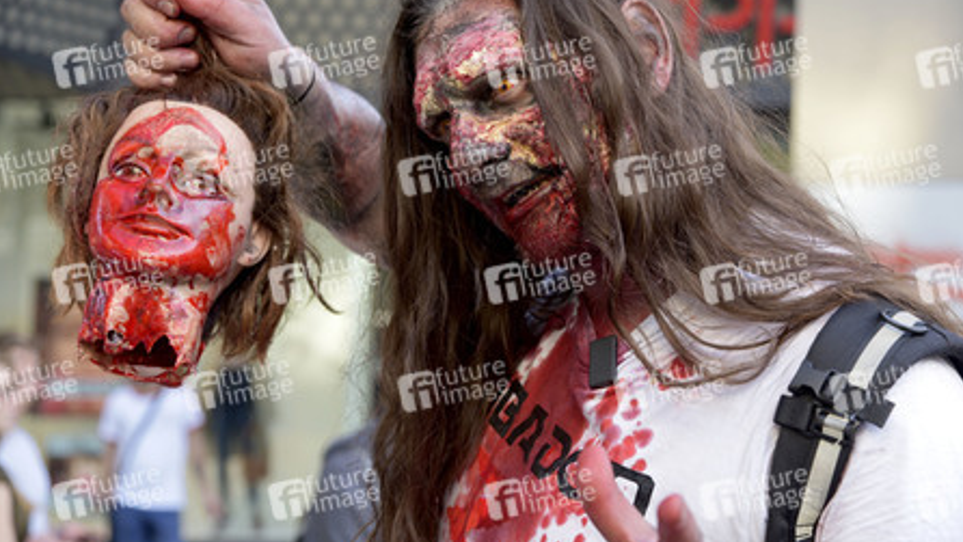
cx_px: 483
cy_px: 225
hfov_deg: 23.7
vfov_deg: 13.4
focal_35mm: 90
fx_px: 2298
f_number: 5.6
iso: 400
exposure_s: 1/125
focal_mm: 85
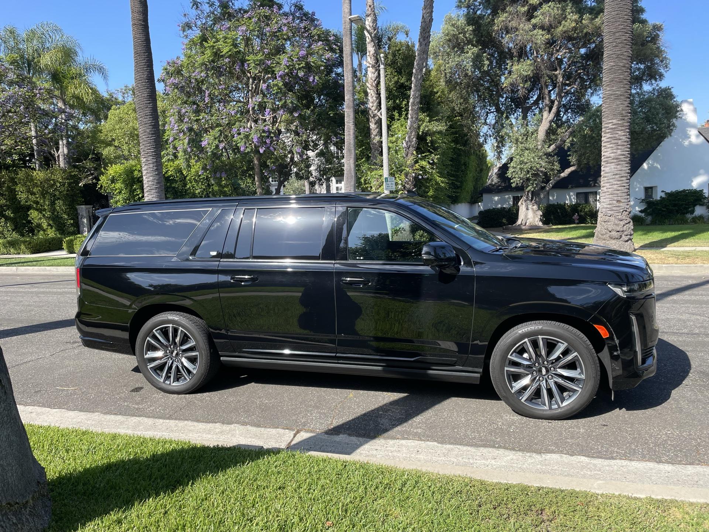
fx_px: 533
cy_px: 266
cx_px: 354
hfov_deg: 67.3
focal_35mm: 26
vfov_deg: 53.1
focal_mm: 4.2
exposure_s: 1/1289
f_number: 1.6
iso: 32
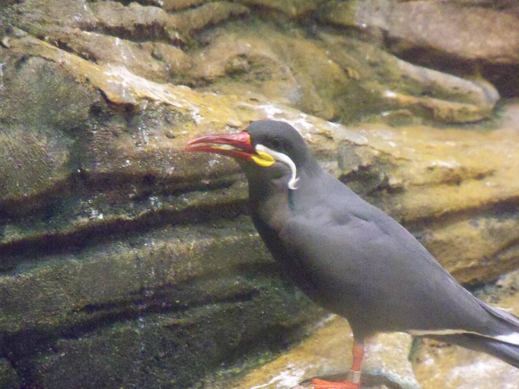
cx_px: 260
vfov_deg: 8.6
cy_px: 194
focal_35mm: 173
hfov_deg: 11.4
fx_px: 2594
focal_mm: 30.5
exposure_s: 1/15
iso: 1600
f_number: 4.3
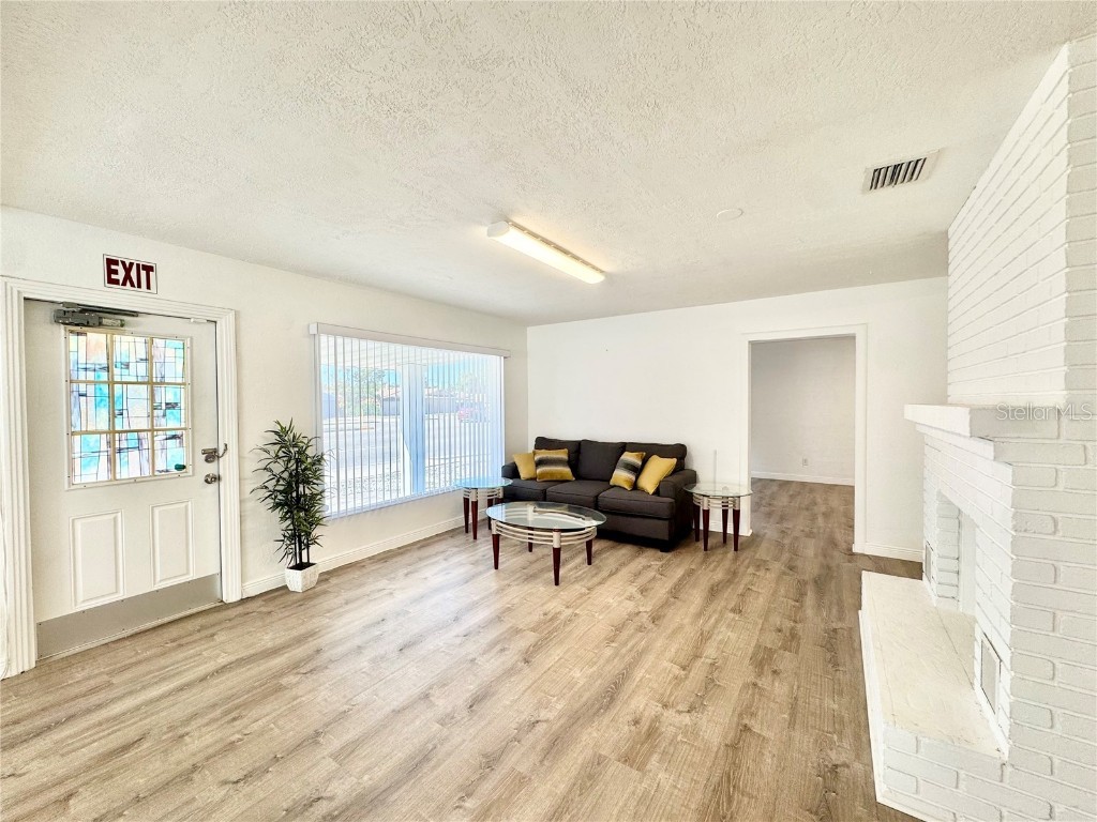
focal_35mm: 14
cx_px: 548
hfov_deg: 102.1
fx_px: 444
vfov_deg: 85.7
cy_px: 411
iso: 64
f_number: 2.2
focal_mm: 2.22
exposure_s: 1/120
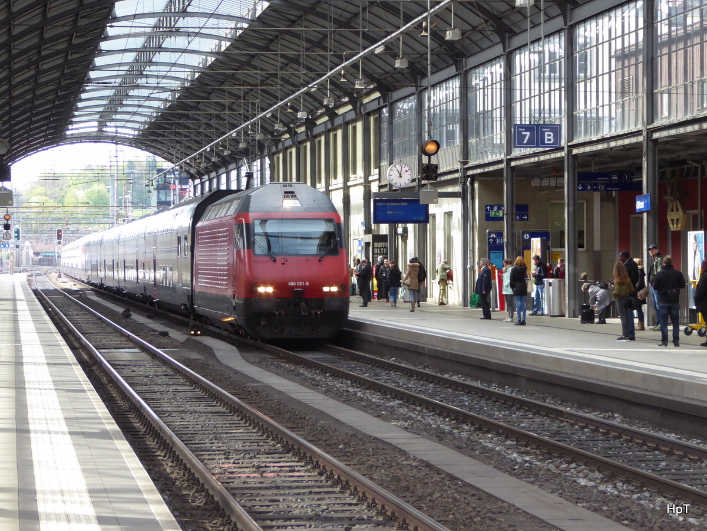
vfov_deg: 11.7
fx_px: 2594
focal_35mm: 127
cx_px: 354
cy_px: 266
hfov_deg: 15.5
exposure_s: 1/125
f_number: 5.1
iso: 400
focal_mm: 20.6
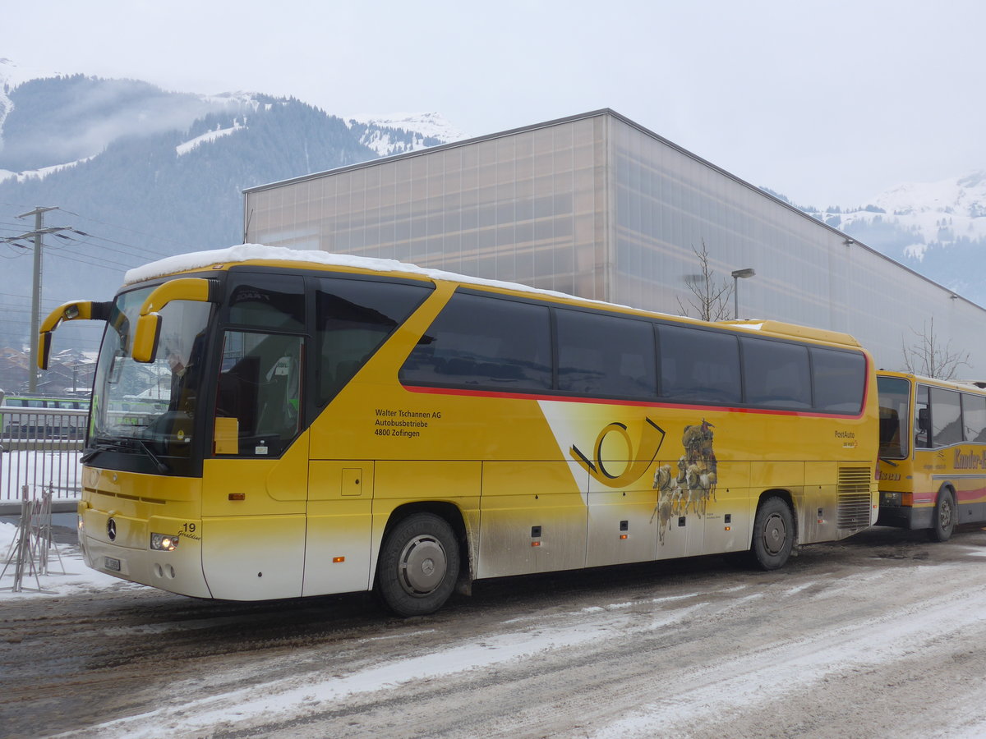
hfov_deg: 51.4
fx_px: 1025
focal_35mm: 36
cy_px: 370
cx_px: 493
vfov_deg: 39.7
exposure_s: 1/250
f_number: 2.8
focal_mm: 7.5
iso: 80
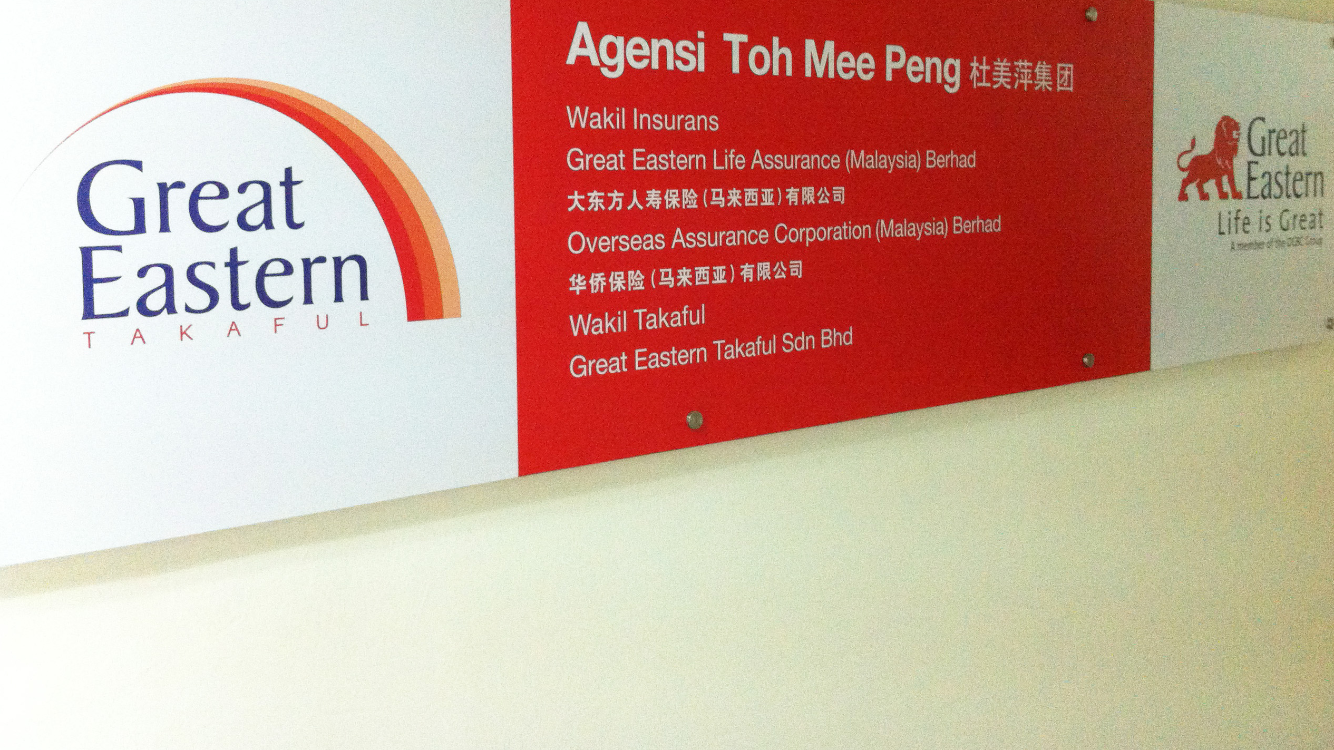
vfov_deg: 30.3
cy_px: 267
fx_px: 1379
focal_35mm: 39
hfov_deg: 51.6
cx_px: 674
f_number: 2.8
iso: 400
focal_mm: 3.85
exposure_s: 1/15
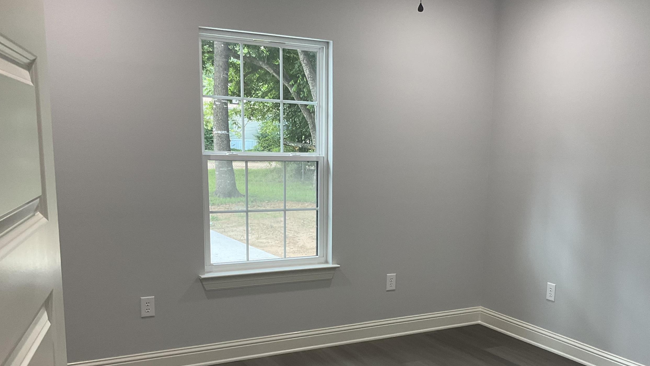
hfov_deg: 51.3
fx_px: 672
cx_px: 385
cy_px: 262
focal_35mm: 39
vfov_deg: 30.1
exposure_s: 1/60
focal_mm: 3
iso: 64
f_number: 1.8
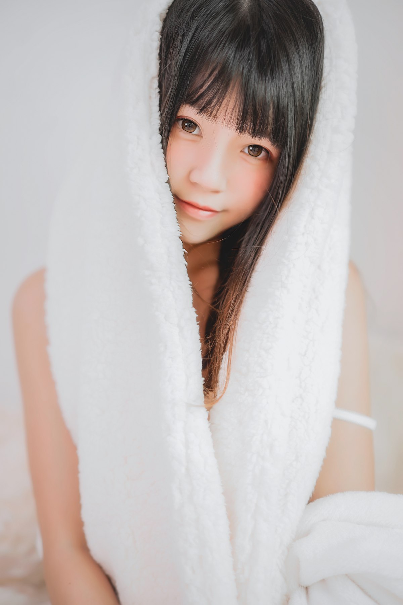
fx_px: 840
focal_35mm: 50
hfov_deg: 27.0
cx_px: 202
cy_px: 302
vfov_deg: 39.6
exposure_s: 1/160
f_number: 1.4
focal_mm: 50
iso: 250
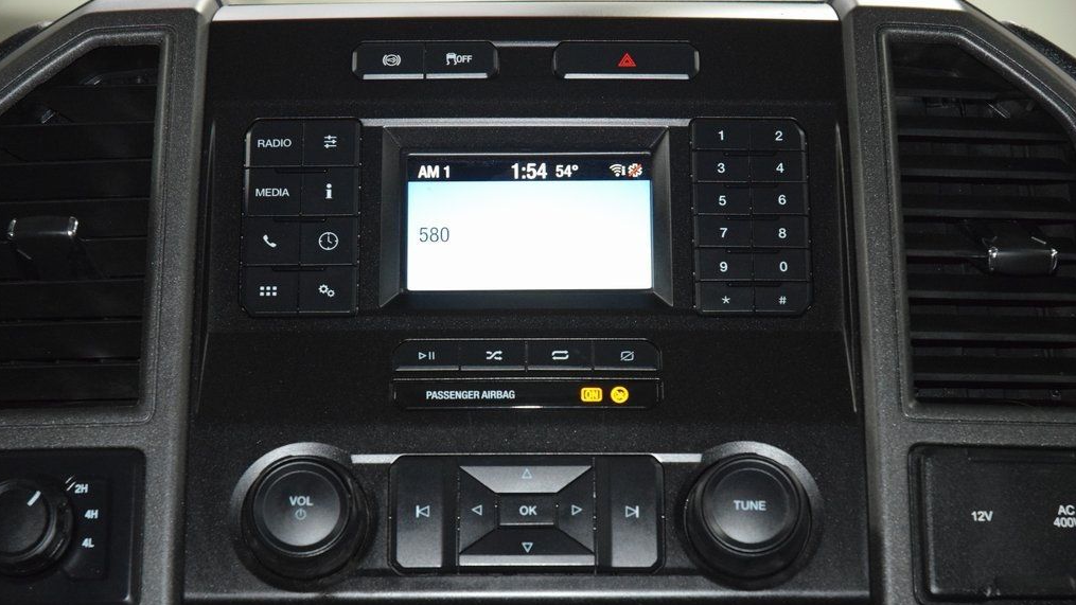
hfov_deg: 19.3
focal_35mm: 111
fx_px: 3167
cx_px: 535
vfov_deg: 10.9
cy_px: 344
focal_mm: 70
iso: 3200
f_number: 4.5
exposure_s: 1/125
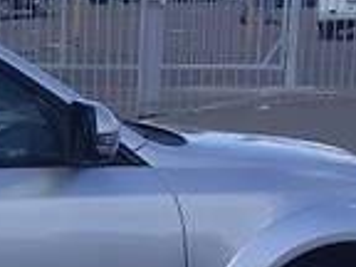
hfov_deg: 10.8
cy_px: 376
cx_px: -435
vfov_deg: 9.0
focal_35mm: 161
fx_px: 1656
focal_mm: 4.2
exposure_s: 1/1412
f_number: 2.2
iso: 32
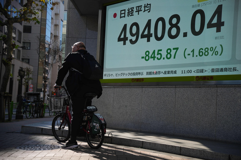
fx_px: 368
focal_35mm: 55
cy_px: 80
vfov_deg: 24.6
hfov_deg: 36.3
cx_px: 120
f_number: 4
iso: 100
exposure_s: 1/500
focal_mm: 55
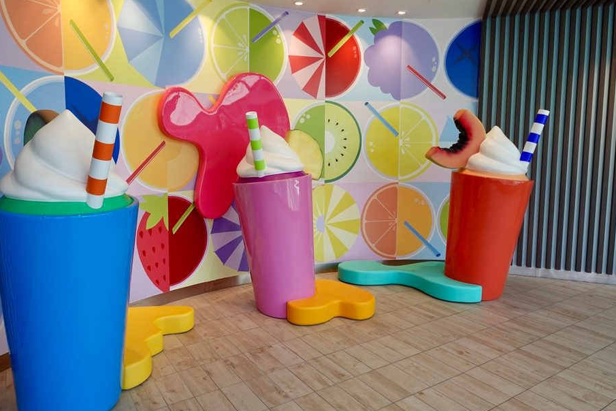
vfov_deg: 53.0
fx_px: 411
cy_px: 186
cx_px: 268
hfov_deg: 73.4
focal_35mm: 24
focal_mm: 7.6
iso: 125
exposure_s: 1/250
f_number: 2
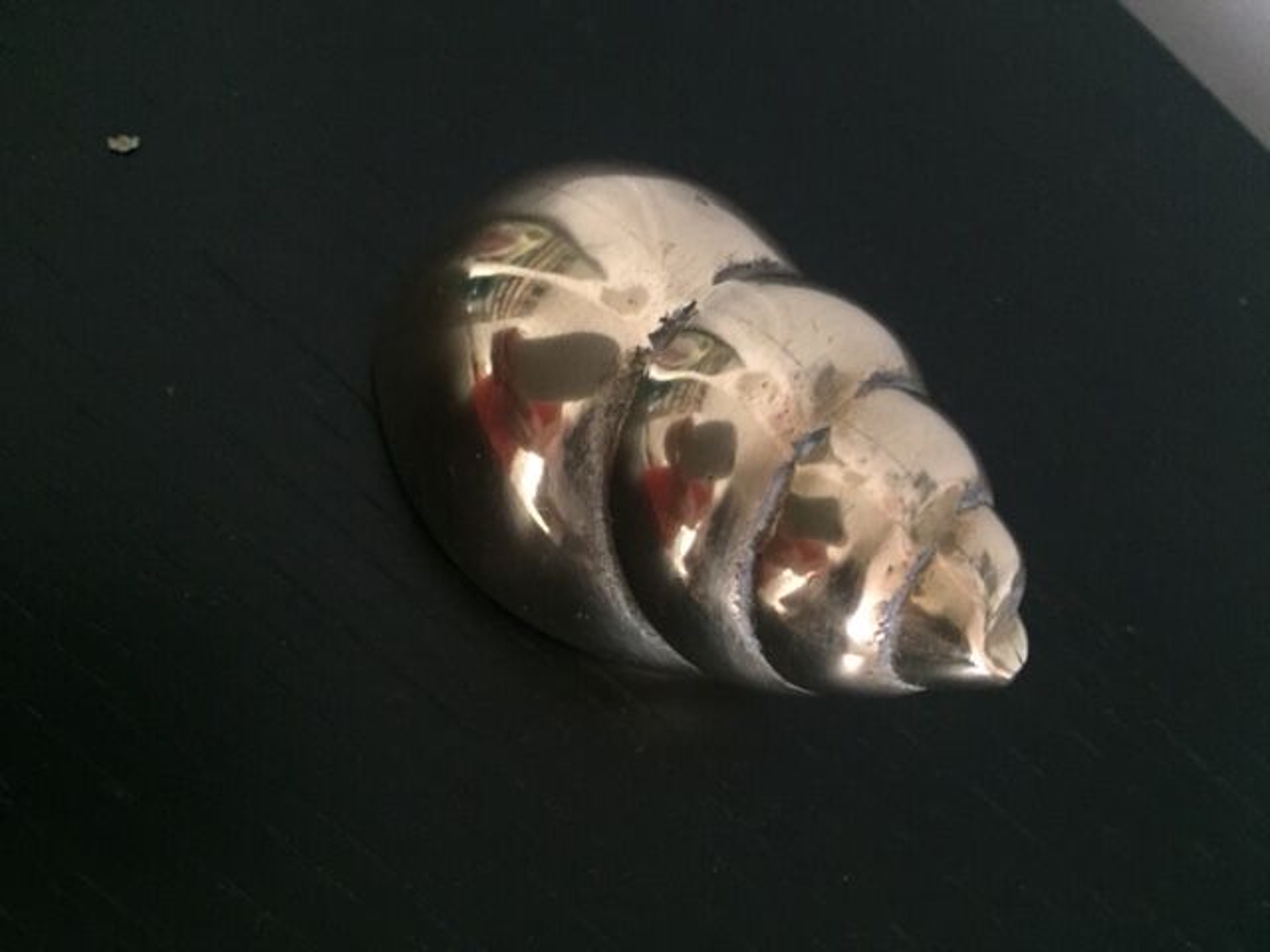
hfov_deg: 61.7
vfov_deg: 48.2
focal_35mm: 29
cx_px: 635
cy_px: 476
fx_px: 1064
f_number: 2.2
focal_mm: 4.15
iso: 400
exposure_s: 1/17
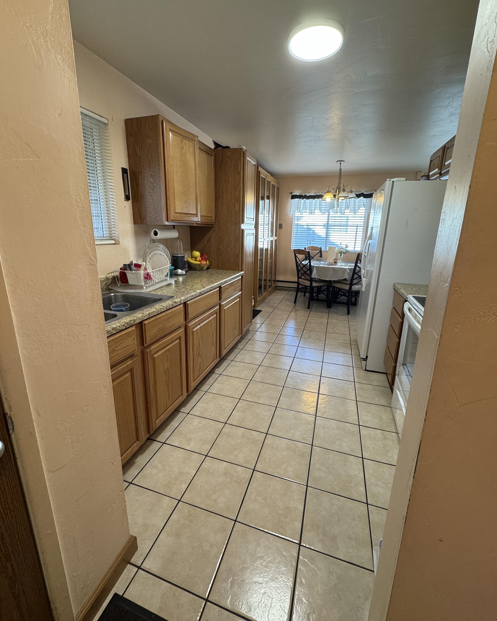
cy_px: 298
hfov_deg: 84.0
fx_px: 276
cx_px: 247
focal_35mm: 15
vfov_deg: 96.7
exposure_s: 1/60
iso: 160
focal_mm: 2.22
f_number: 2.2
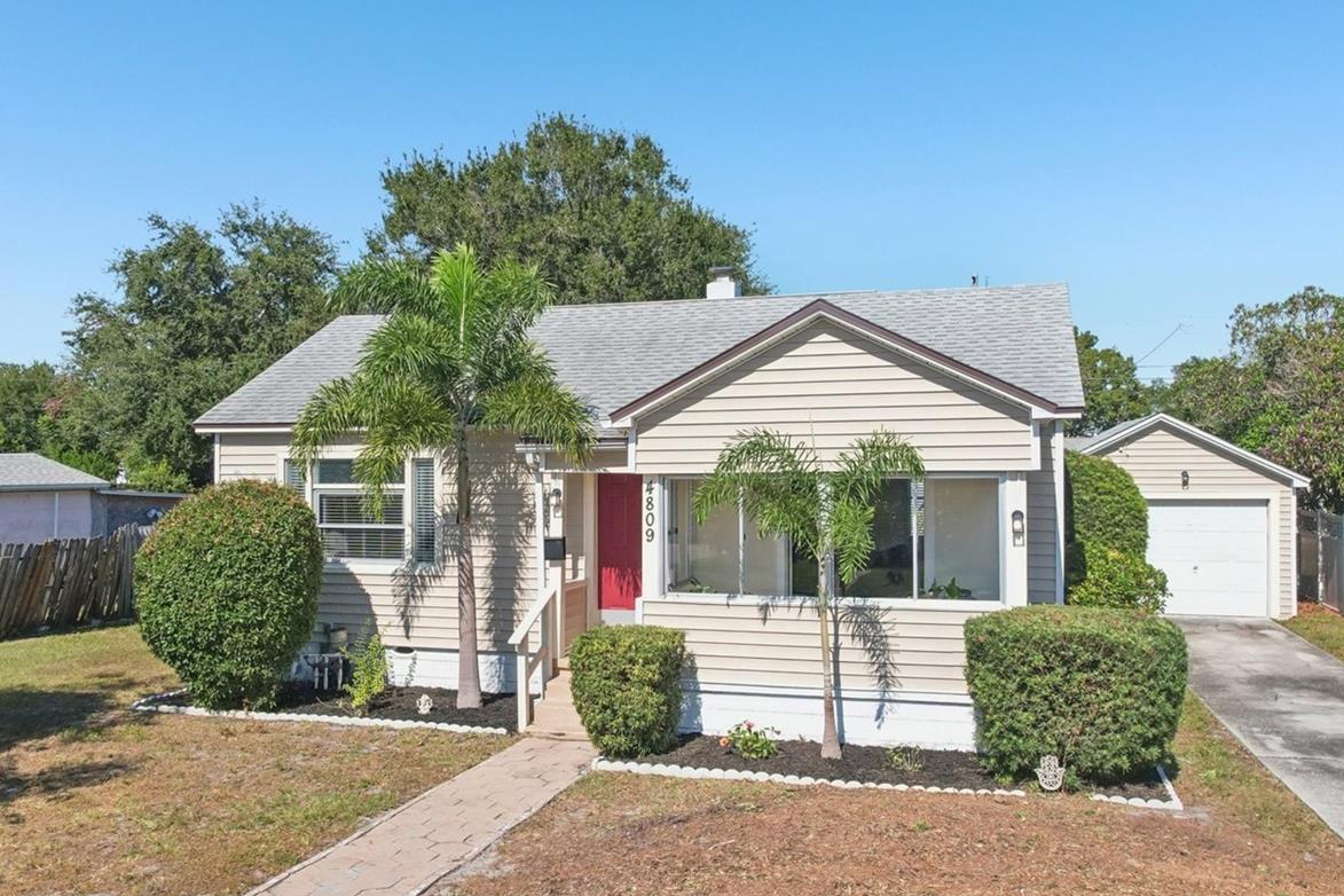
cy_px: 427
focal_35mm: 30
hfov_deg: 61.9
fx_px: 1120
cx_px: 623
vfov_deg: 43.6
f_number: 2.8
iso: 400
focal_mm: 8.4
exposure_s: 1/2000
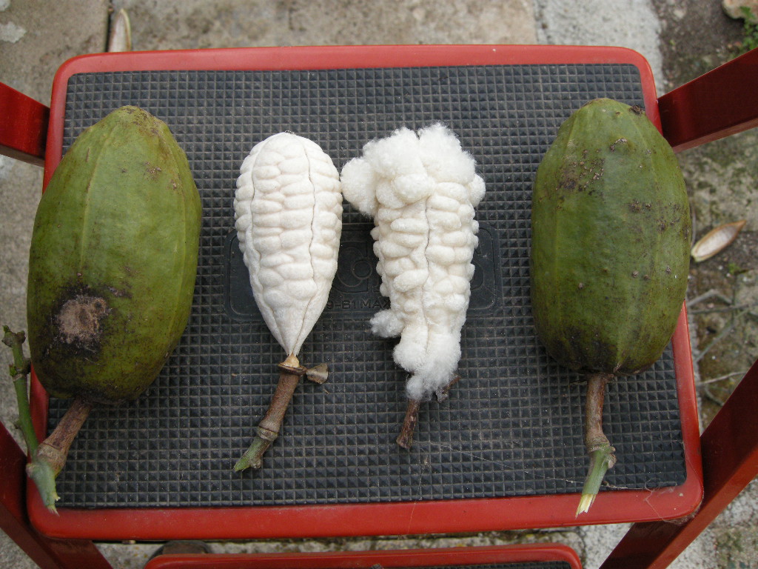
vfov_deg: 40.7
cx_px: 379
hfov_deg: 52.6
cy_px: 284
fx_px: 766
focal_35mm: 35
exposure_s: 1/530
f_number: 3.8
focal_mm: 7.5
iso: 200
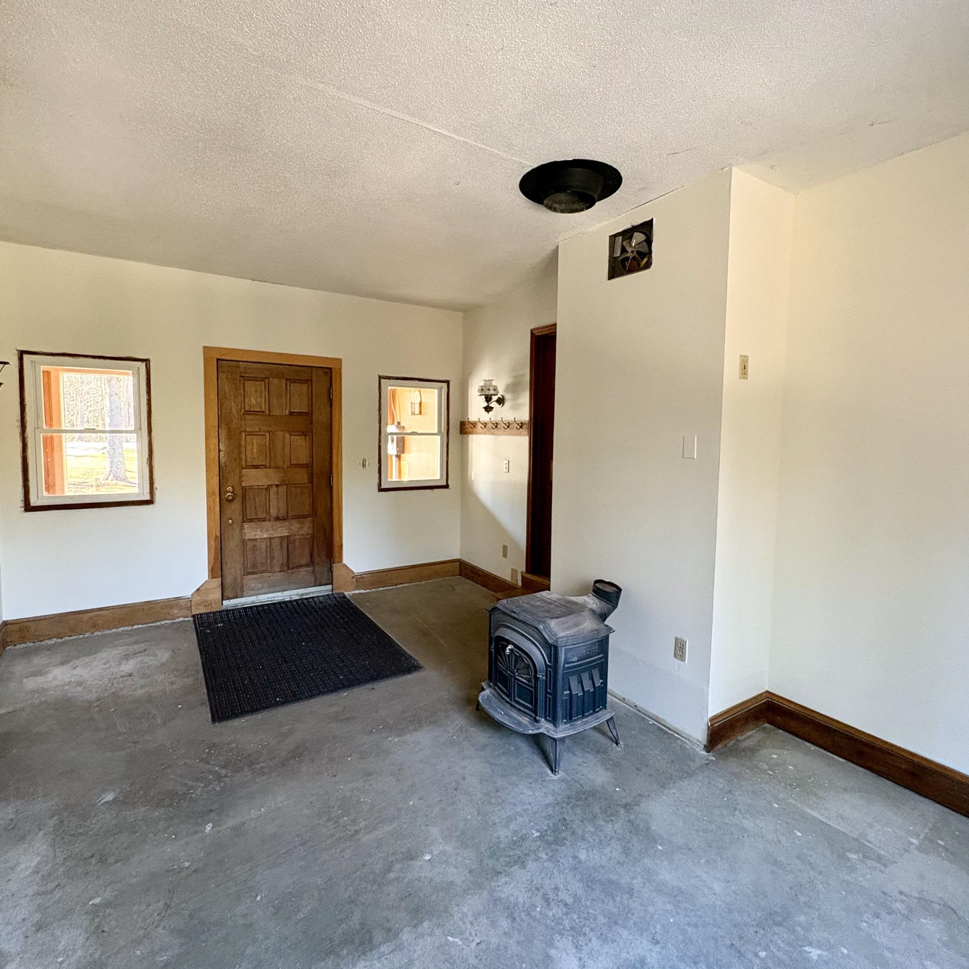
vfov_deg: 83.9
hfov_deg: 84.0
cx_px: 492
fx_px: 538
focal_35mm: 17
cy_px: 467
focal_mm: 2.22
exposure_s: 1/60
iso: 500
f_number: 2.2
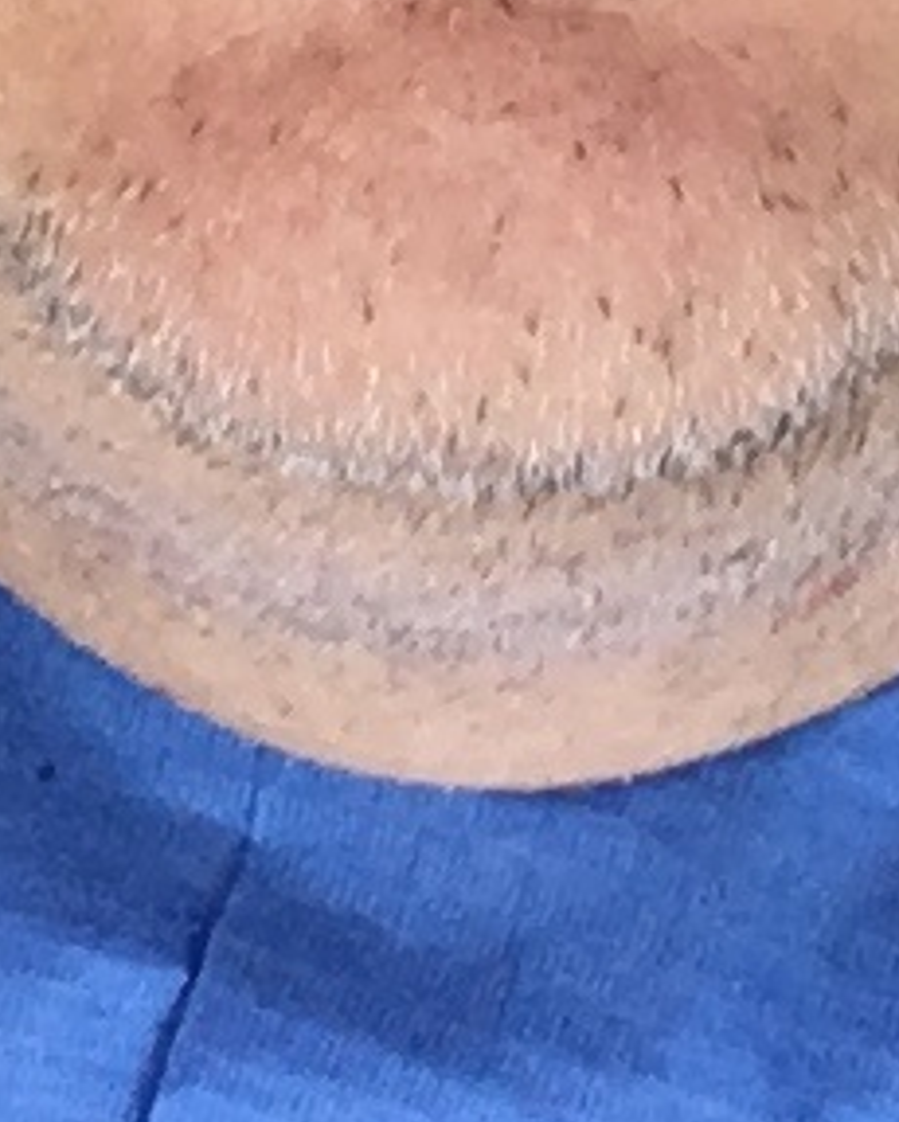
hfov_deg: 11.4
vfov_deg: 12.4
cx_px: 156
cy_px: -1220
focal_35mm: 135
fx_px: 4485
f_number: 2.4
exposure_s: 1/33
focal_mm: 2.15
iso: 80
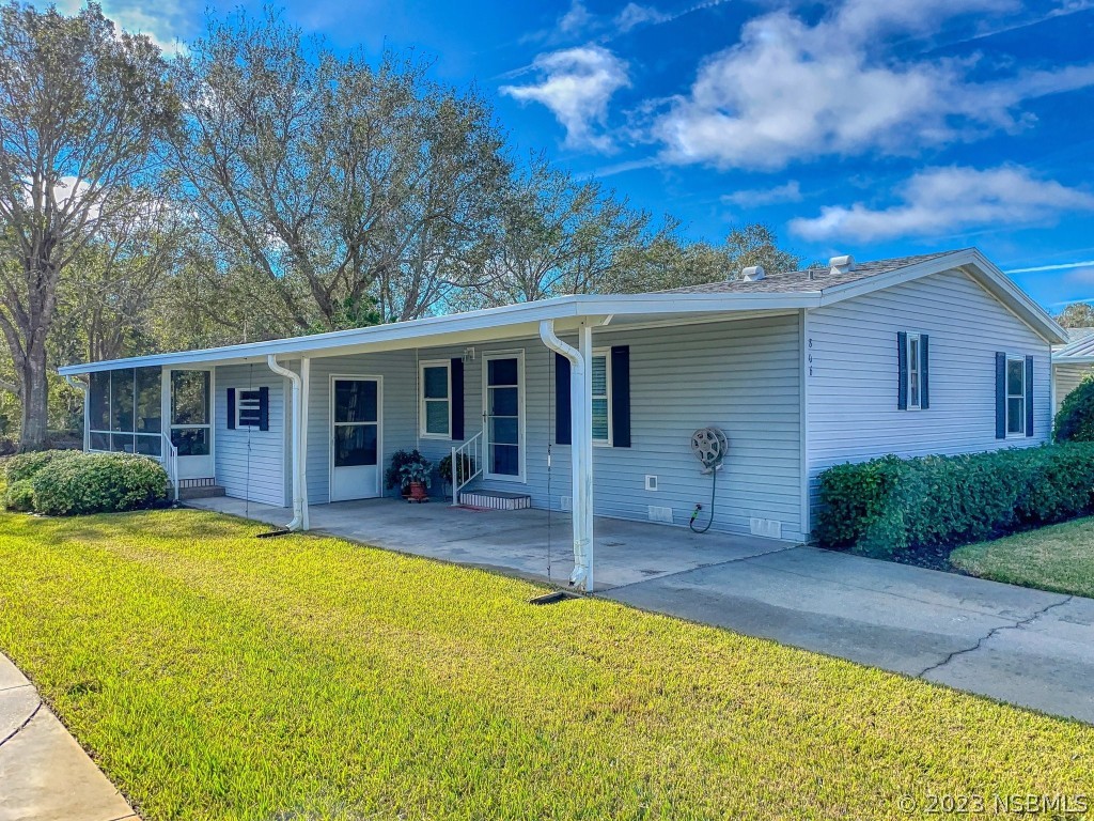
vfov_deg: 53.1
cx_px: 547
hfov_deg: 67.3
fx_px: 822
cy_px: 410
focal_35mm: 26
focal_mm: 4.2
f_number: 1.6
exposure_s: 1/888
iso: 50
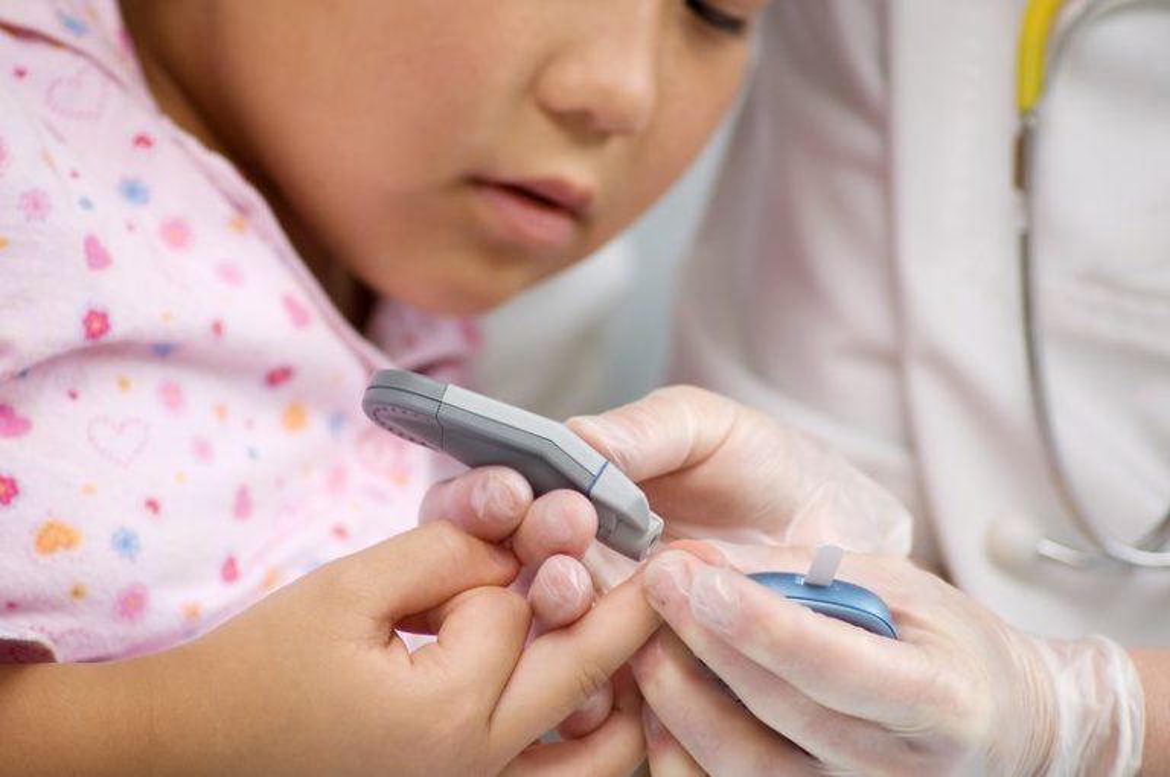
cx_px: 585
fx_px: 8764
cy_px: 388
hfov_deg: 7.6
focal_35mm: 270
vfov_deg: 5.1
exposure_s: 1/80
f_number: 4.8
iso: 200
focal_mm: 180
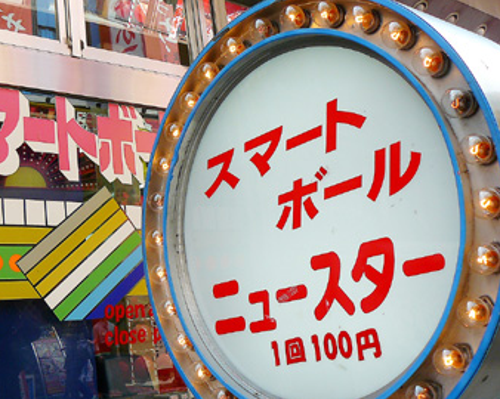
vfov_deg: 31.4
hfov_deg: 38.4
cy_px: 204
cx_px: 171
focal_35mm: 48
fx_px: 710
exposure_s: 1/125
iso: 100
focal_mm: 6
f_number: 4
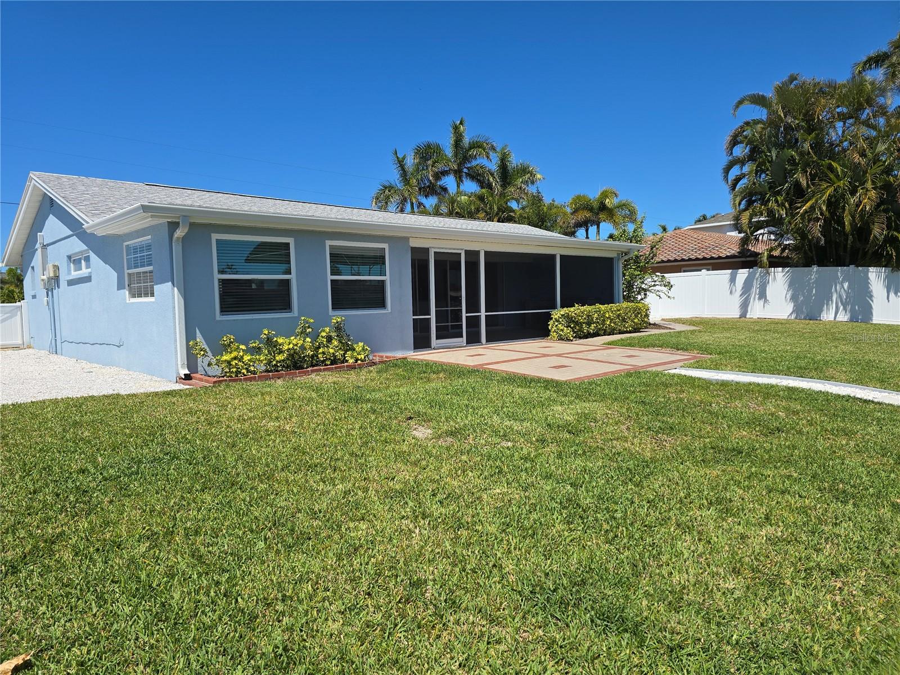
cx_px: 450
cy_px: 338
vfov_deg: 58.9
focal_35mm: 23
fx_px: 598
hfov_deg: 73.9
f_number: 1.7
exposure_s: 1/1041
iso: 12
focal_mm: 6.3
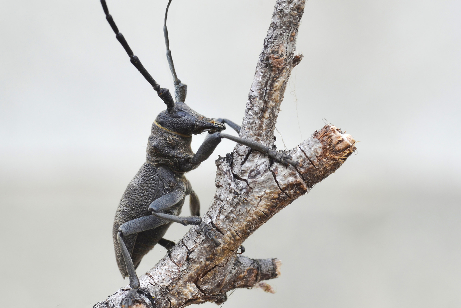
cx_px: 202
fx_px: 2428
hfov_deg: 10.8
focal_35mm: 190
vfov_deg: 7.2
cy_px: 125
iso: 320
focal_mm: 105
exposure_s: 1/125
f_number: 14
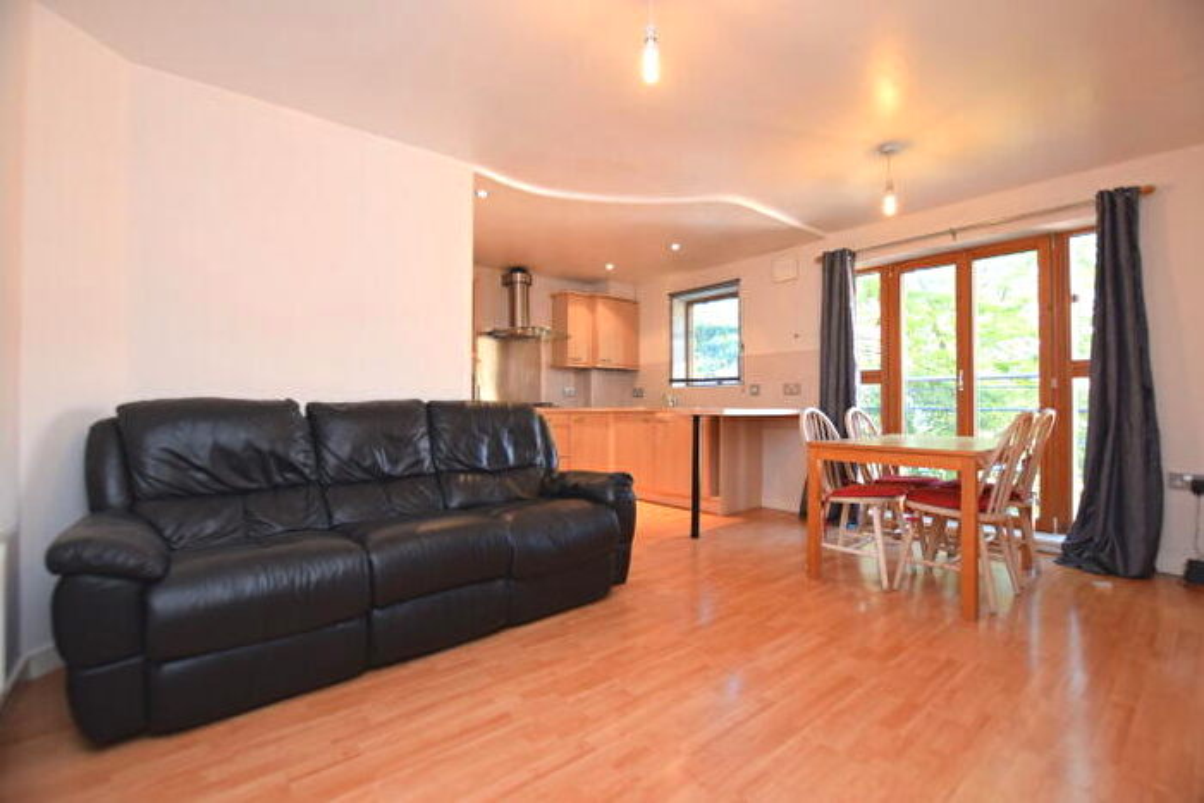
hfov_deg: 100.4
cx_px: 602
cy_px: 402
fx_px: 502
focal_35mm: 15
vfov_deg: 77.4
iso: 800
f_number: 4.5
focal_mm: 10
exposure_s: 1/80
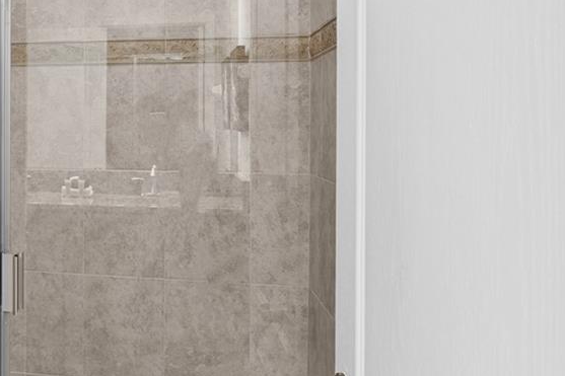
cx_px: -30
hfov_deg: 37.1
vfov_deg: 29.2
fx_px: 722
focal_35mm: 46
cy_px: 149
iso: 200
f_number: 9
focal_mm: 16
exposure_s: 1.6
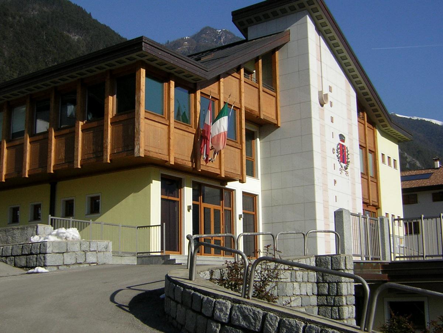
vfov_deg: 30.9
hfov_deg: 40.4
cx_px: 222
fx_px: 601
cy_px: 166
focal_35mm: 47
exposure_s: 1/450
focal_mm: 6.1
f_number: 5.8
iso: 50
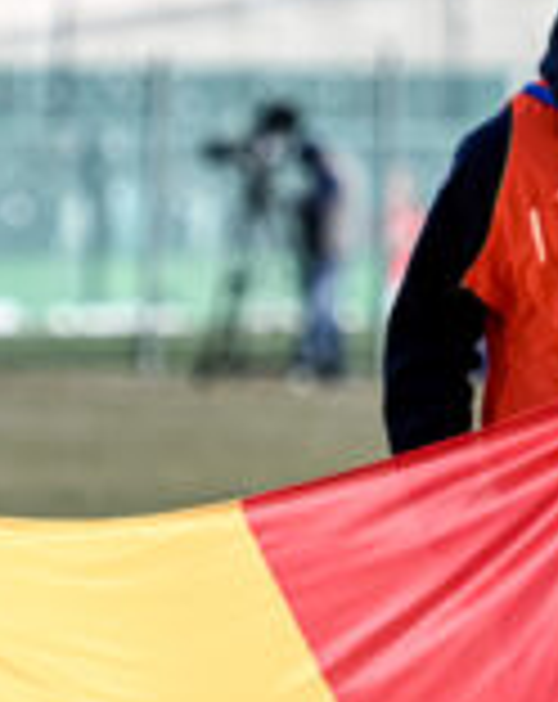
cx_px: 176
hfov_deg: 2.5
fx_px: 12621
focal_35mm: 609
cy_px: 513
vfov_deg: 3.2
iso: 100
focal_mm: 145
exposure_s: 1/1600
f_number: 3.2
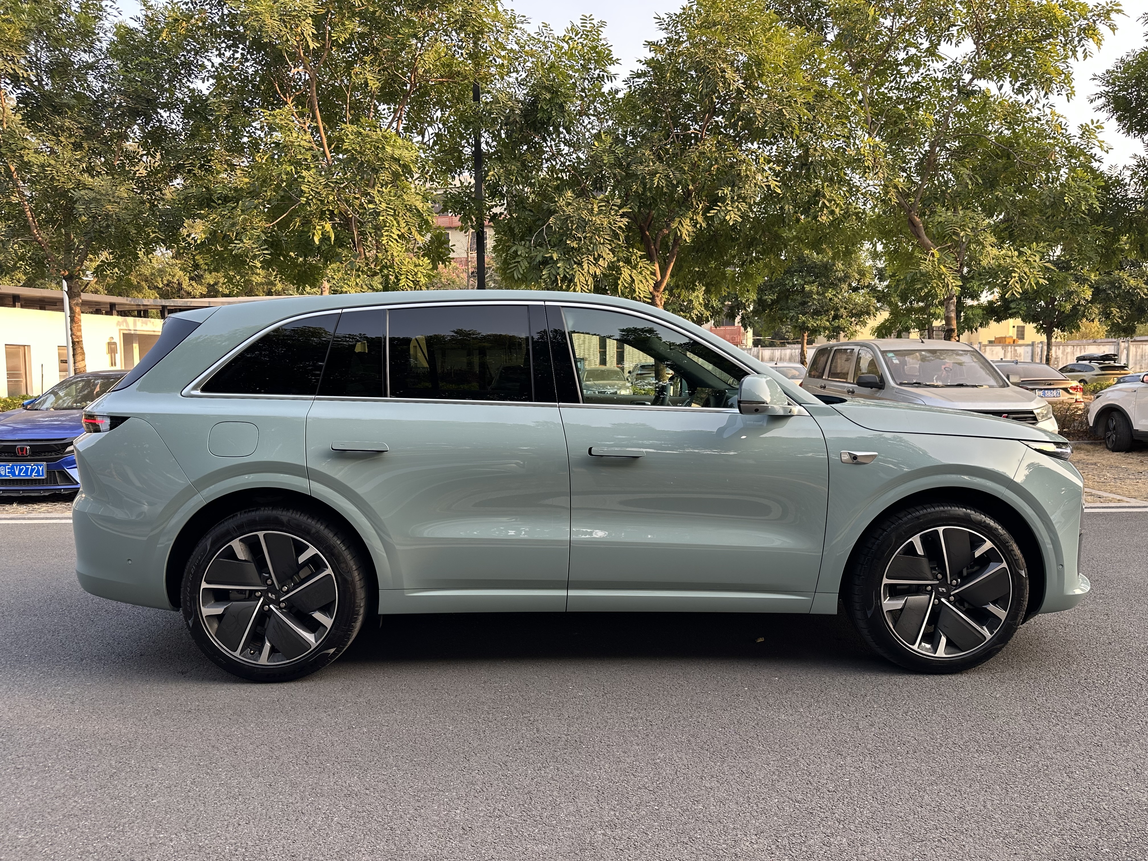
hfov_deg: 71.6
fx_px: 796
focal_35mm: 24
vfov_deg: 56.8
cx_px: 574
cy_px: 430
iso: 64
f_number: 1.78
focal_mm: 6.86
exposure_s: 1/223
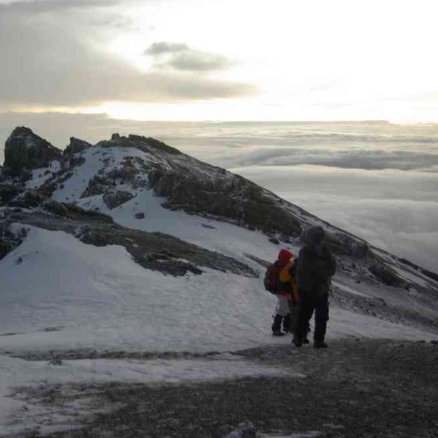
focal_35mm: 54
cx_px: 116
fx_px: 773
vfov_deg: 31.6
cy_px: 219
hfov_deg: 31.1
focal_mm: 28
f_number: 4
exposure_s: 1/15
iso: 400
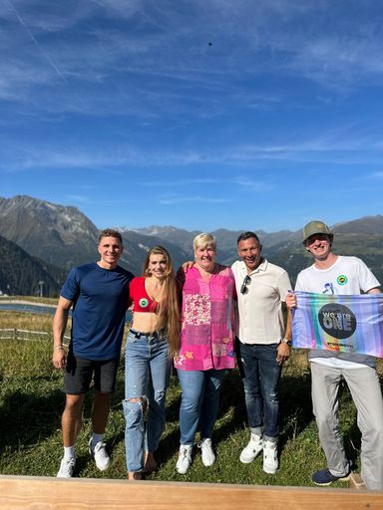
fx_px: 354
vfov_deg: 71.6
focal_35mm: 24
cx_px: 192
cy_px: 255
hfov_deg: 56.8
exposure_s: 1/6211
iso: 80
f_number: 1.78
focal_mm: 6.86
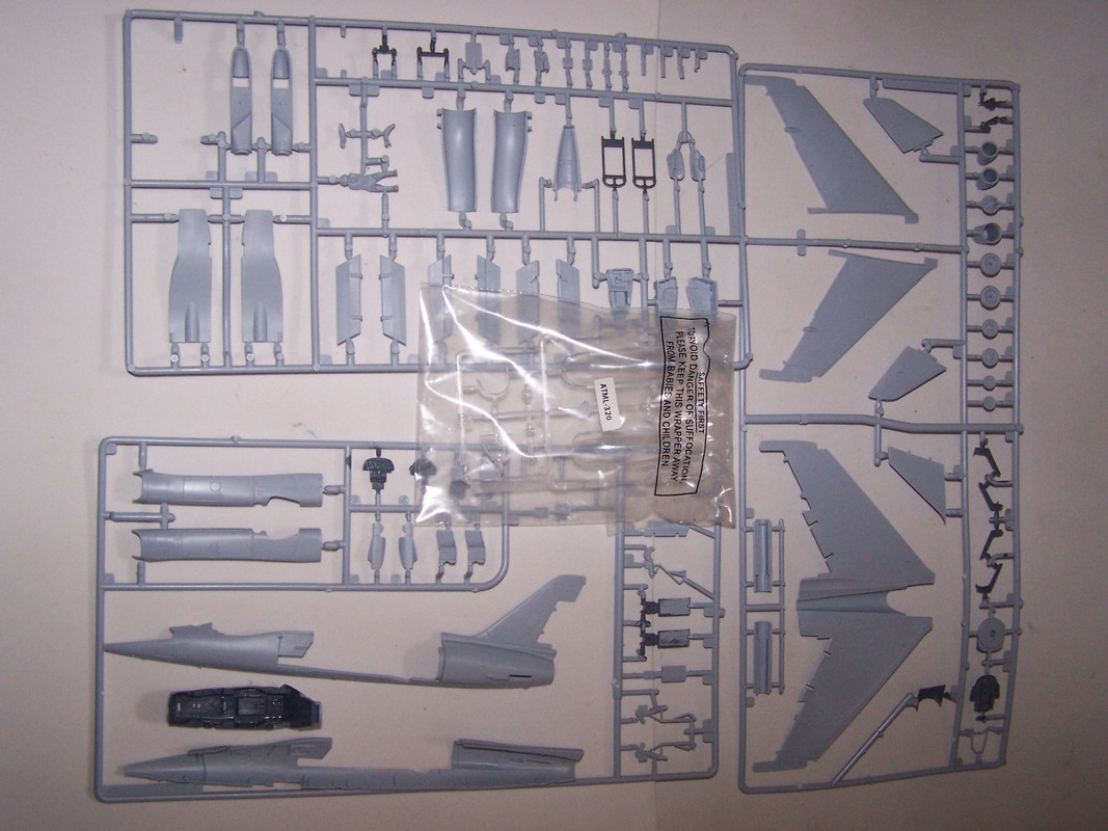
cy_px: 416
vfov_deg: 37.7
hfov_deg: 49.0
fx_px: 1216
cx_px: 554
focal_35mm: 38
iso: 140
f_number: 2.8
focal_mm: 6.3
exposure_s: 1/60
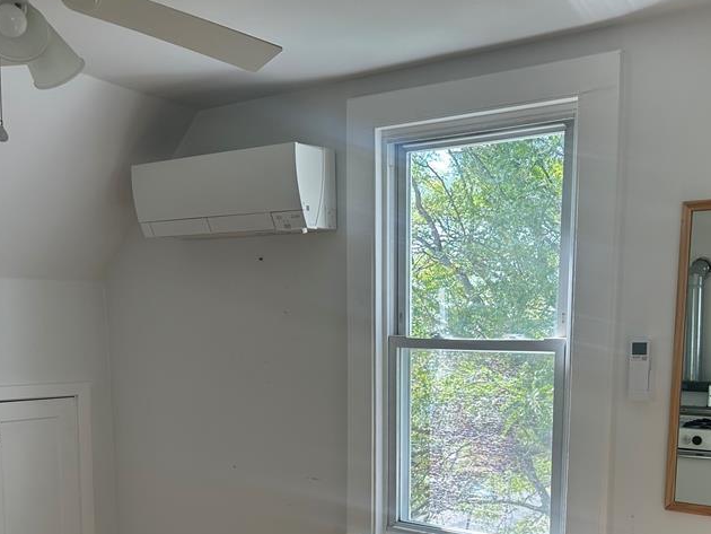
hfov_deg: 47.4
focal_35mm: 39
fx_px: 801
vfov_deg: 35.7
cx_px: 445
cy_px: 424
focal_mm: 6.86
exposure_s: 1/250
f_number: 1.78
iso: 80
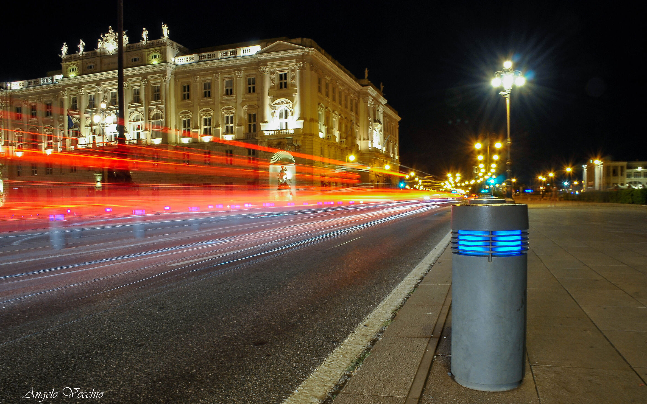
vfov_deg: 44.5
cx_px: 324
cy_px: 214
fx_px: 494
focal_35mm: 28
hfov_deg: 66.5
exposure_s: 8
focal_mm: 18
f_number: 18
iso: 200
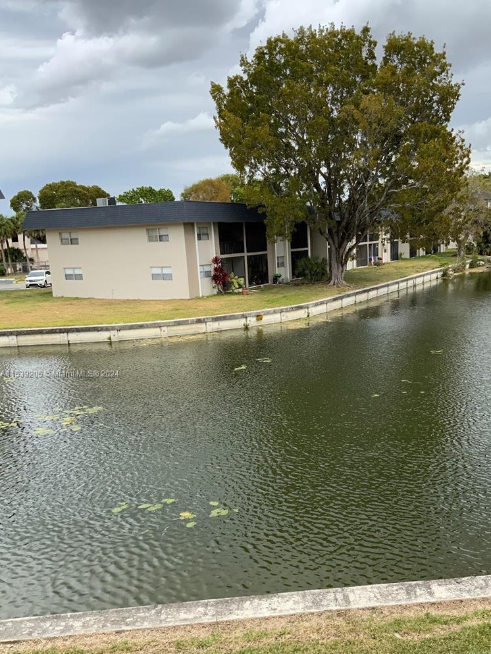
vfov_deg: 52.4
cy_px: 374
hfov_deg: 40.5
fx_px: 662
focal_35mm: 35
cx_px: 295
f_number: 1.8
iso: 16
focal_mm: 3
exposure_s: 1/869
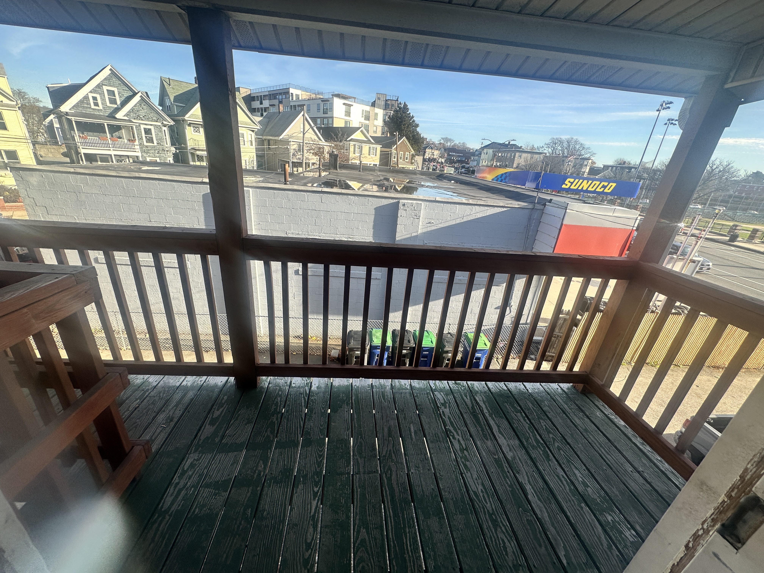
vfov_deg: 85.7
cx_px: 382
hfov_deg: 102.1
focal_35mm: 14
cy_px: 286
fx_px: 309
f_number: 2.2
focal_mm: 2.22
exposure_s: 1/473
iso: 40
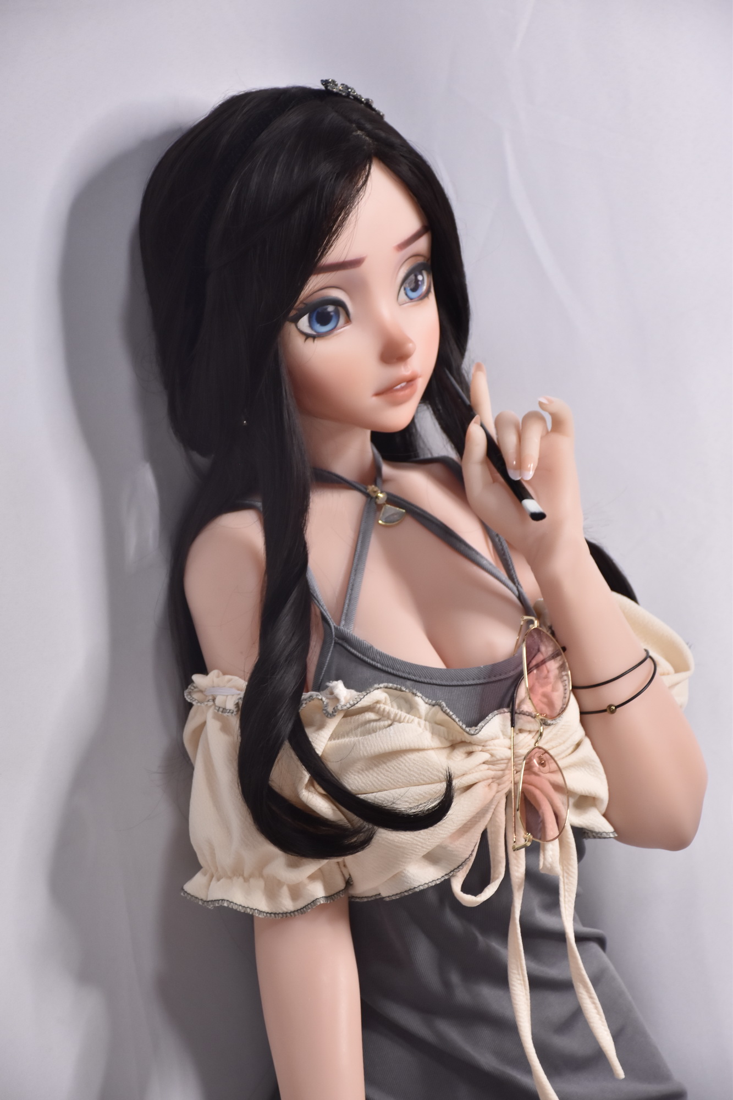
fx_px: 3436
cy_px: 550
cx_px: 366
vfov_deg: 18.2
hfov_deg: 12.2
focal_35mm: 112
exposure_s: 1/40
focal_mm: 75
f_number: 5
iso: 500
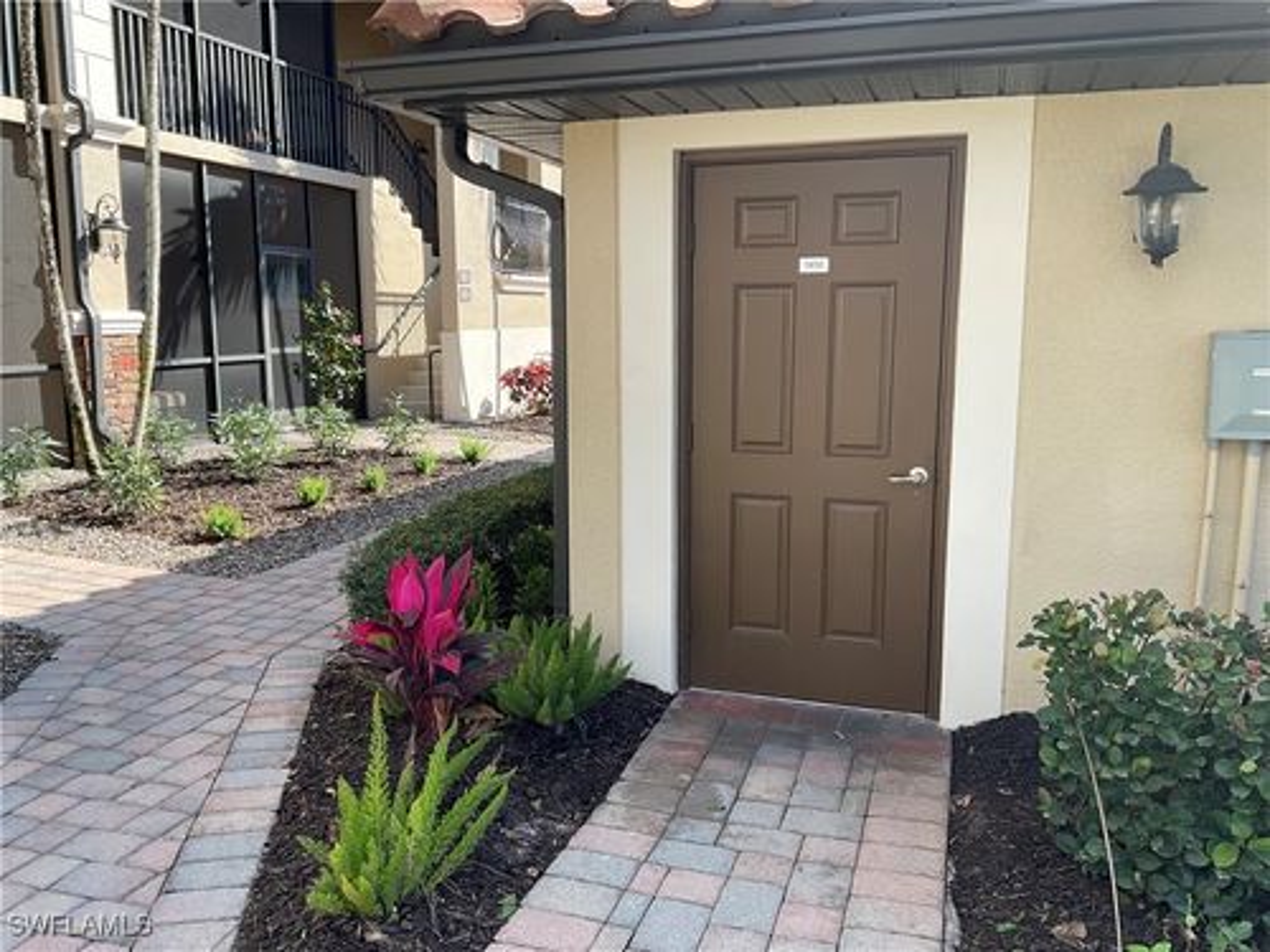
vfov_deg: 48.2
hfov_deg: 61.7
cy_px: 476
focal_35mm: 29
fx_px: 1064
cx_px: 635
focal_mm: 3
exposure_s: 1/478
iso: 16
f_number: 1.8
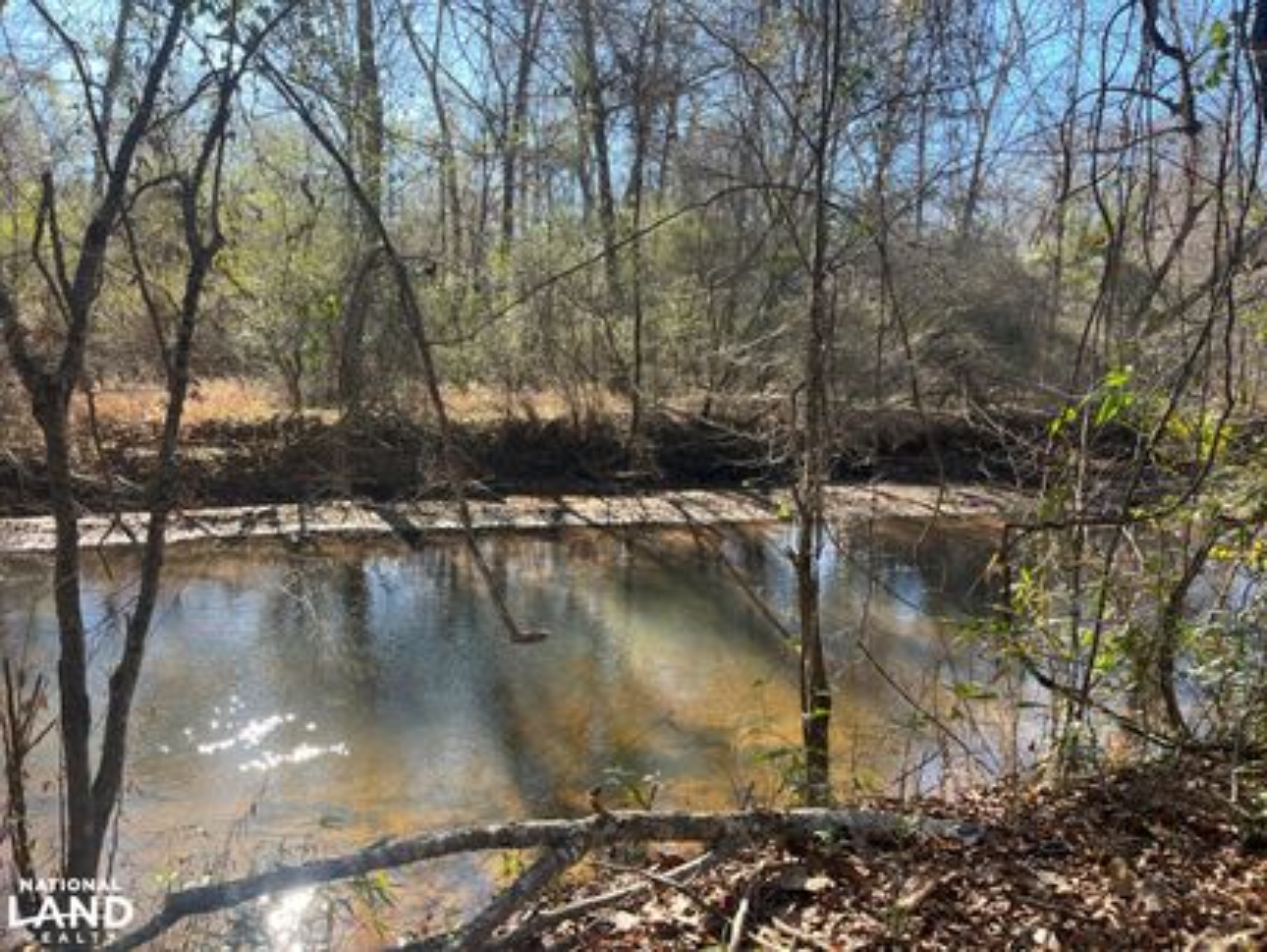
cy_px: 476
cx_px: 634
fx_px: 952
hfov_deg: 67.3
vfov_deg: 53.1
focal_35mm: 26
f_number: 1.6
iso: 50
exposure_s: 1/378
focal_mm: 5.1
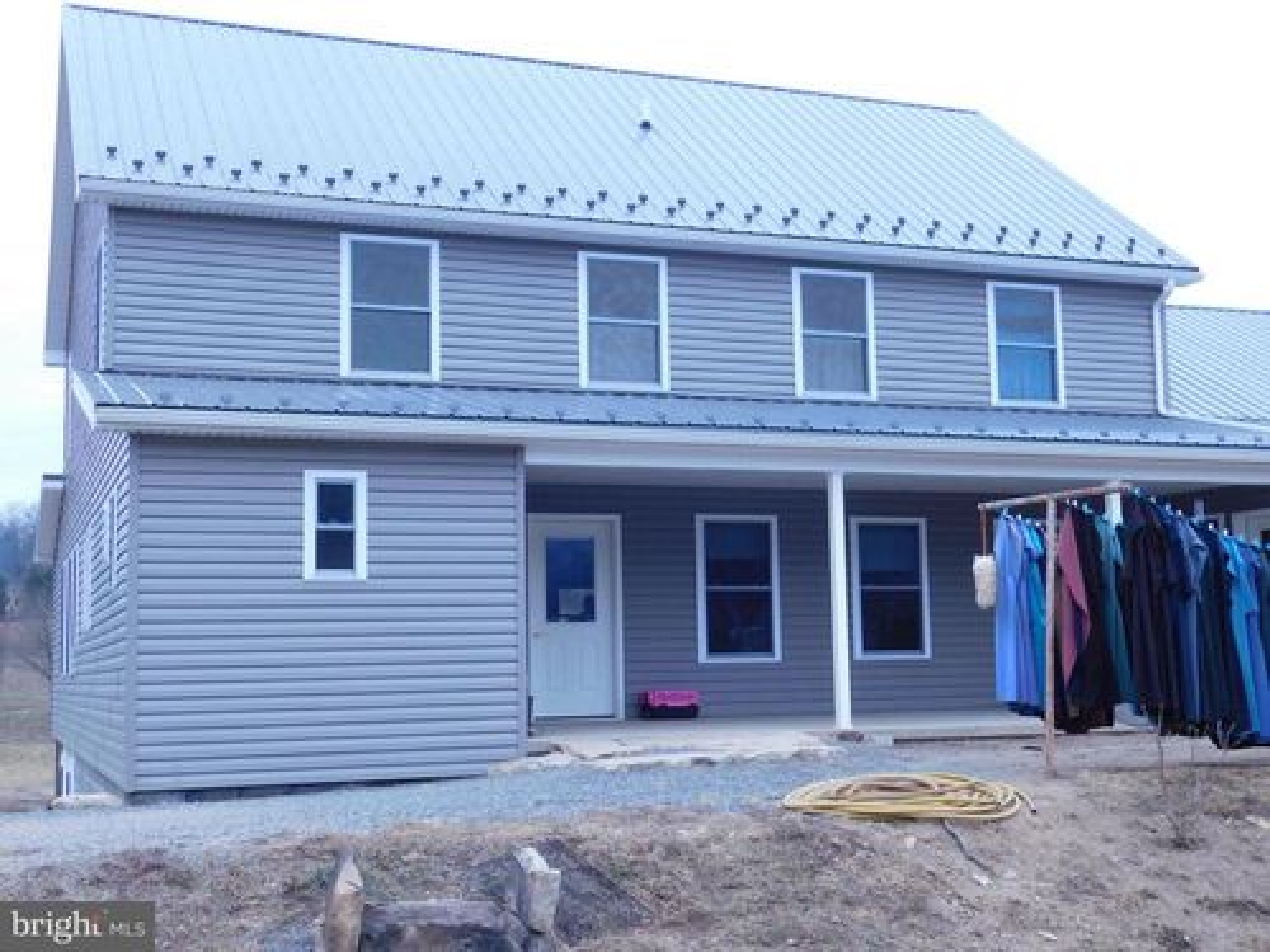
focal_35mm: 45
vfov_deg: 32.2
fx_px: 1651
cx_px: 635
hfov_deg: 42.1
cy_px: 476
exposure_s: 1/160
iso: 125
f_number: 3.7
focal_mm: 8
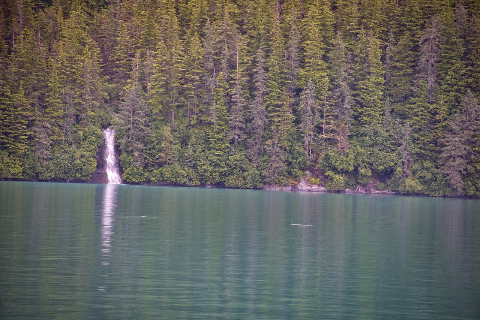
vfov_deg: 8.3
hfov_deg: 12.4
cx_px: 240
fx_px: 2200
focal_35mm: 165
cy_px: 160
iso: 800
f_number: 5
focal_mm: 165
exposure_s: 1/400
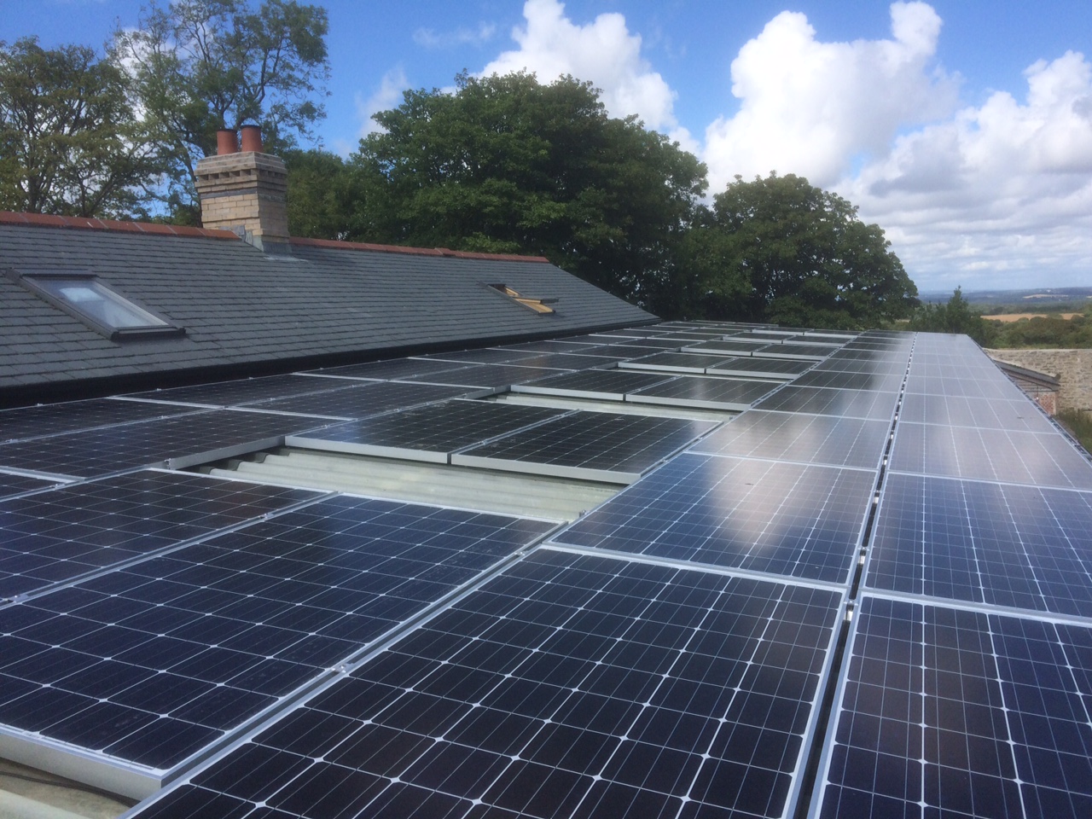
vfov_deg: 48.2
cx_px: 546
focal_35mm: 29
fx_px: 915
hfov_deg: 61.7
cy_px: 410
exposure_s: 1/1709
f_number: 2.2
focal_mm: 4.15
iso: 32
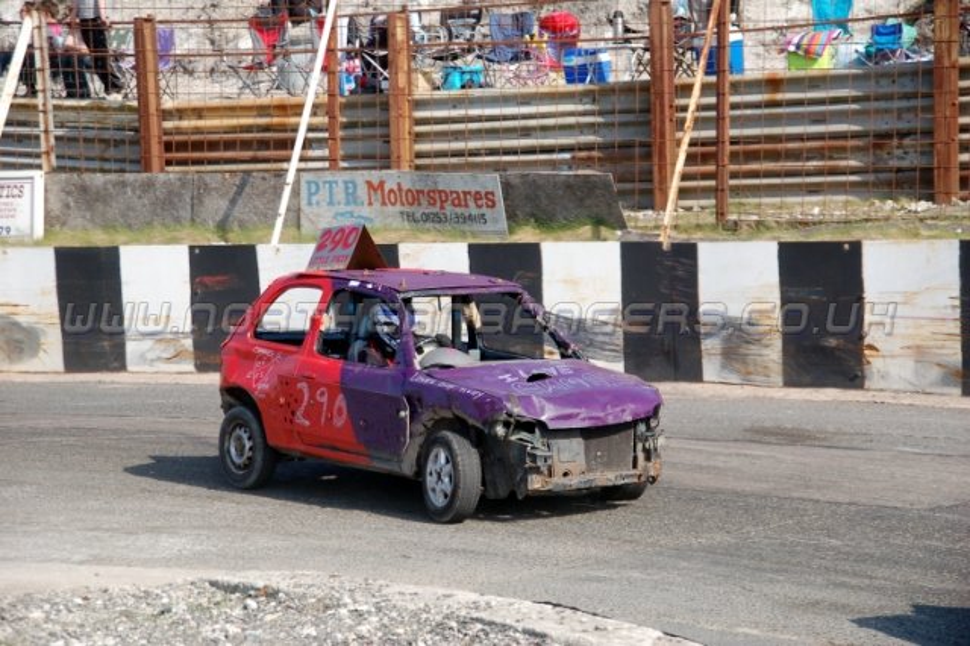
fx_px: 3151
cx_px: 485
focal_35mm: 117
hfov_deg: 17.5
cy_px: 323
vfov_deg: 11.7
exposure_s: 1/1000
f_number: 5.6
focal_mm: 78
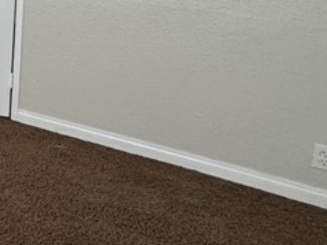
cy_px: -67
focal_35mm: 60
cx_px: -312
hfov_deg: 19.6
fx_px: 567
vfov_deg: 22.1
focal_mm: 2.22
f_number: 2.2
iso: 160
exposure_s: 1/99
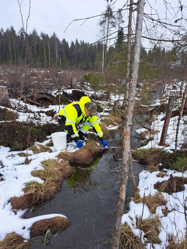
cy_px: 124
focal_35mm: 24
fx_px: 173
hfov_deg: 56.8
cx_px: 94
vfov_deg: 71.6
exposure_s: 1/306
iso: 50
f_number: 1.8
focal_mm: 5.23
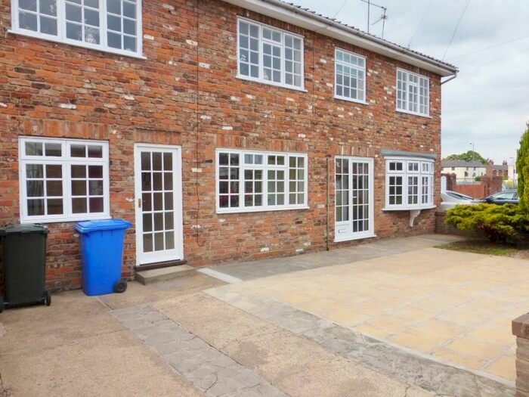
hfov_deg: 69.4
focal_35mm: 25
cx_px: 264
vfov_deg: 54.9
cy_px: 198
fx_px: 382
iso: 100
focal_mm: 4.3
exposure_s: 1/400
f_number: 4
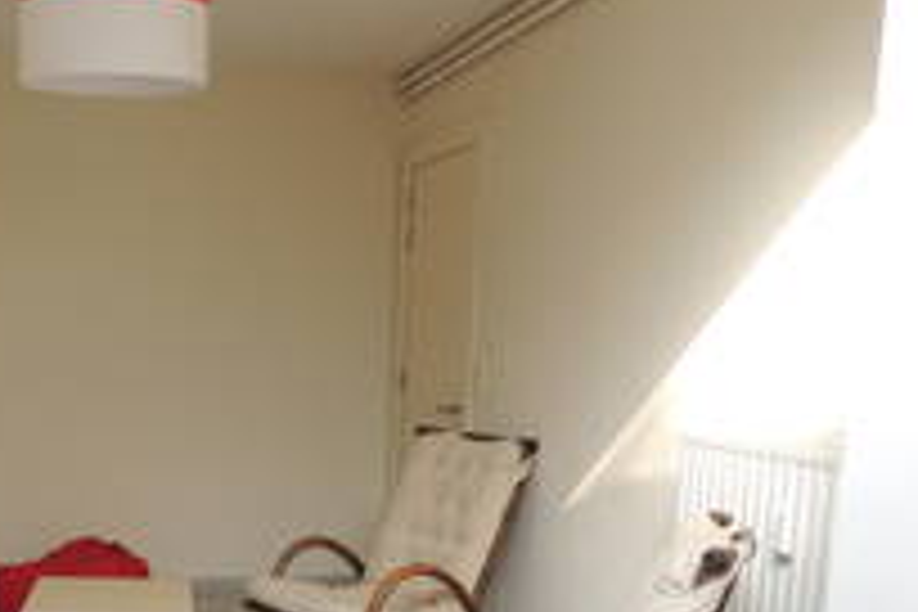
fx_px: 1122
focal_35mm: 44
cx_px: 166
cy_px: 518
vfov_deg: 29.6
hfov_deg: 42.3
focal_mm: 4.3
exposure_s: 1/100
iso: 100
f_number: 3
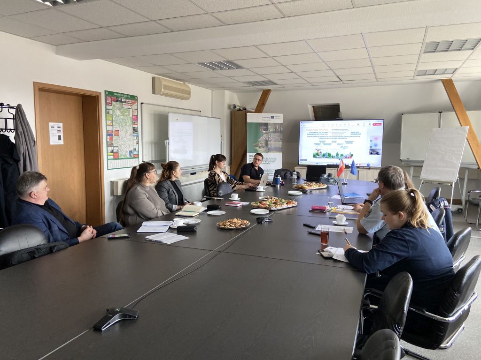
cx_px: 240
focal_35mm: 26
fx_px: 361
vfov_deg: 53.1
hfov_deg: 67.3
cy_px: 180
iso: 125
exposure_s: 1/120
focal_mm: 4.25
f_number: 1.8
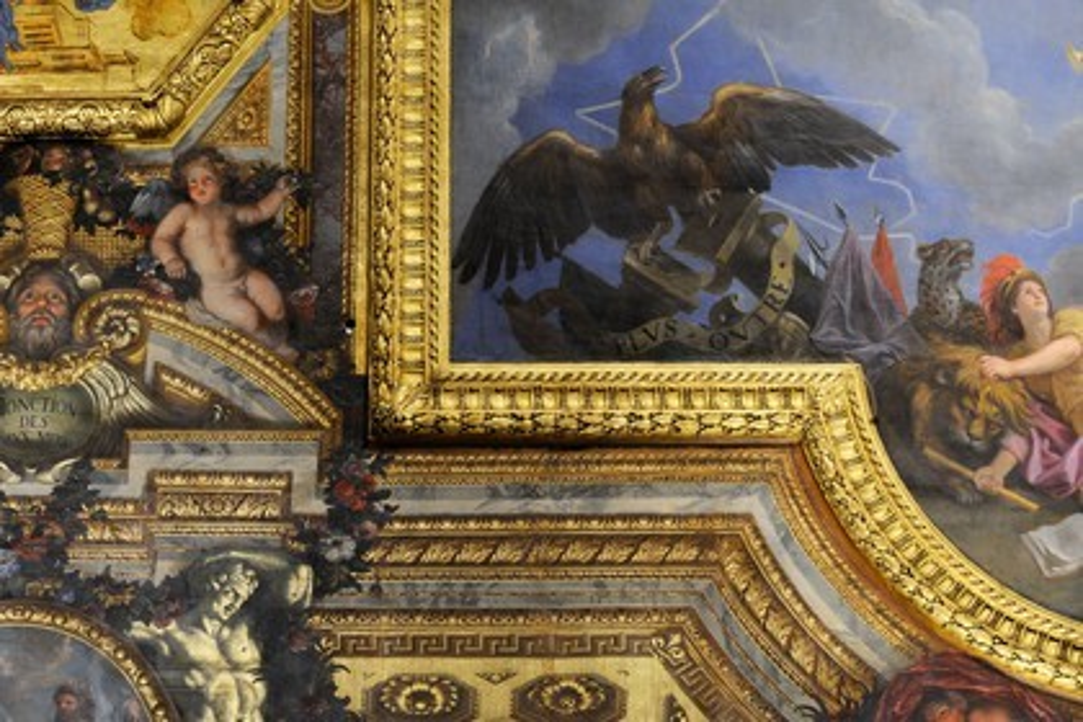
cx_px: 542
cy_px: 361
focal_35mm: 70
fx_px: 2106
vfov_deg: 19.5
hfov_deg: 28.8
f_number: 7.1
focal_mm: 70
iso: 200
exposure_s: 4
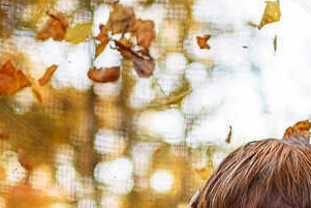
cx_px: 279
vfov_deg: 6.4
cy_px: 427
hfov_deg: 9.8
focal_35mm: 209
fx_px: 1806
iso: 640
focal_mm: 35
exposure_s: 1/1600
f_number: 1.4
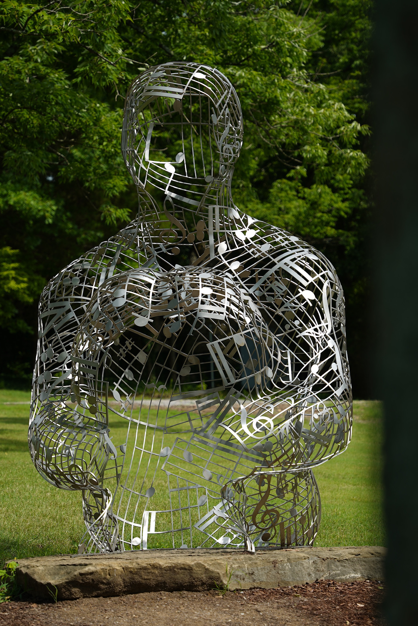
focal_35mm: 105
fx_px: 1829
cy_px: 313
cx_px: 209
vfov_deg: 19.5
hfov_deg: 13.0
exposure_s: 1/250
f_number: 3.2
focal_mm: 70
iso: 50
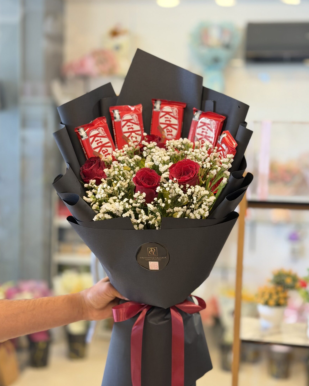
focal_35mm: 55
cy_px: 200
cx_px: 166
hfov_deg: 27.6
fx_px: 629
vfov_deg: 34.1
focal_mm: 6.76
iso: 160
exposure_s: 1/50
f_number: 1.78
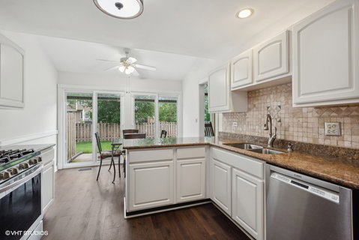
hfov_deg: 93.2
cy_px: 120
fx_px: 170
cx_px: 180
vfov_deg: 70.5
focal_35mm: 17
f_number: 8
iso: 400
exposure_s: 1/8
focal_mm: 17
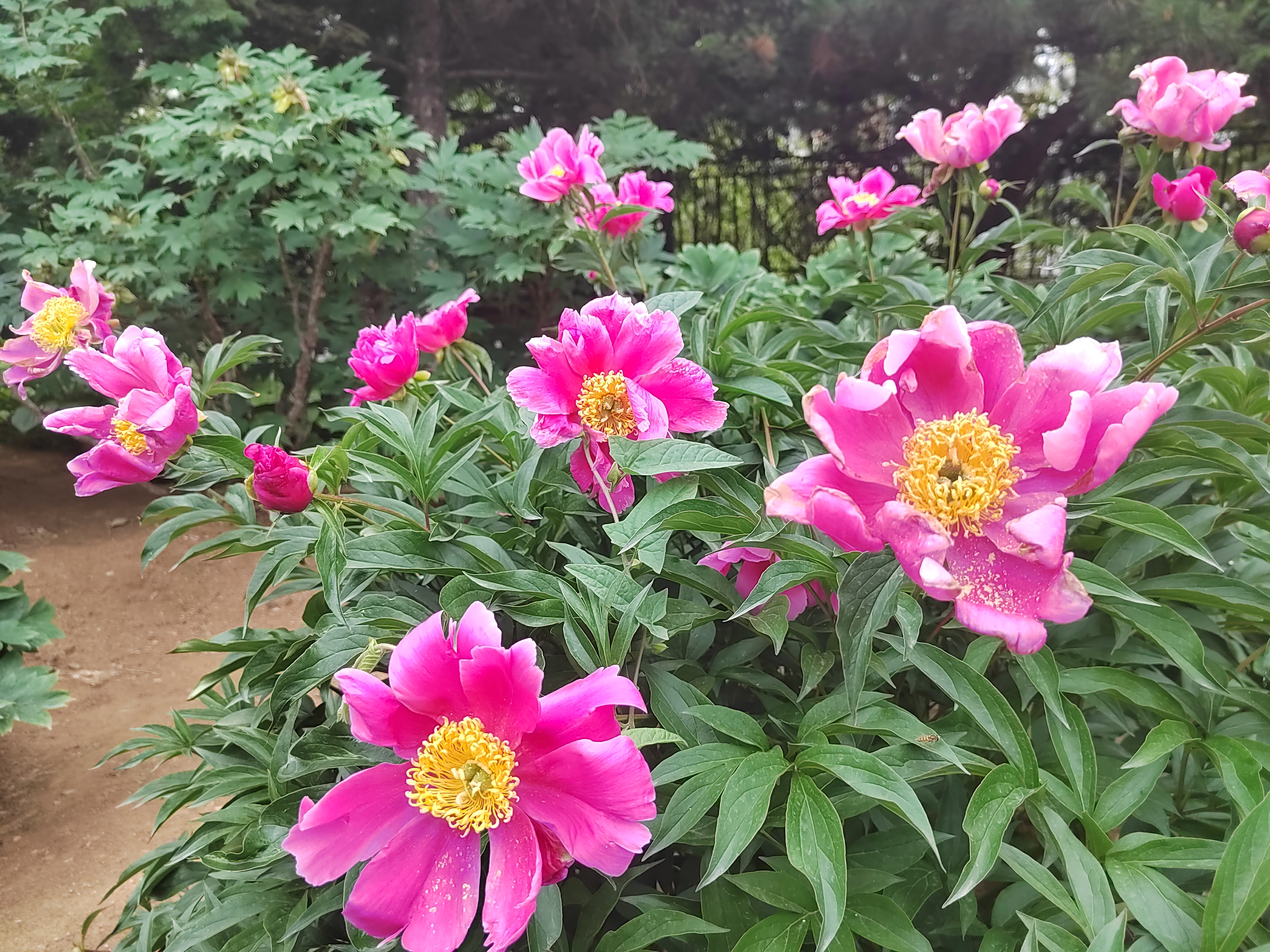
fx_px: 844
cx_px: 635
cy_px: 476
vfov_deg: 58.9
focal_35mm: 23
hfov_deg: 73.9
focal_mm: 5.52
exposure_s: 1/100
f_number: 1.9
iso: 149
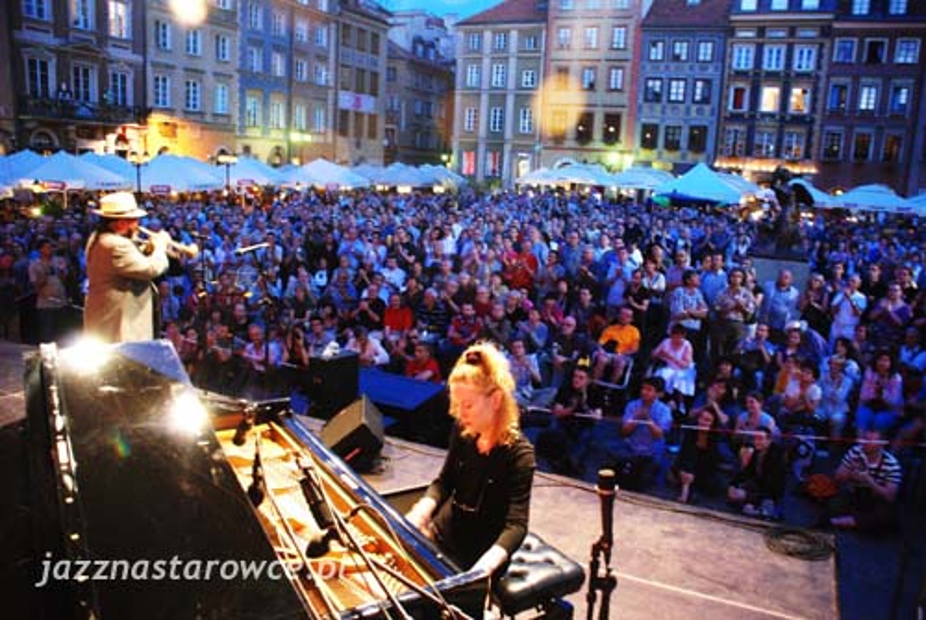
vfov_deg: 48.1
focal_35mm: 27
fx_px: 696
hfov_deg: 67.3
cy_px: 310
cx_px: 463
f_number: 3.5
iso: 1000
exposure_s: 1/13
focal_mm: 18
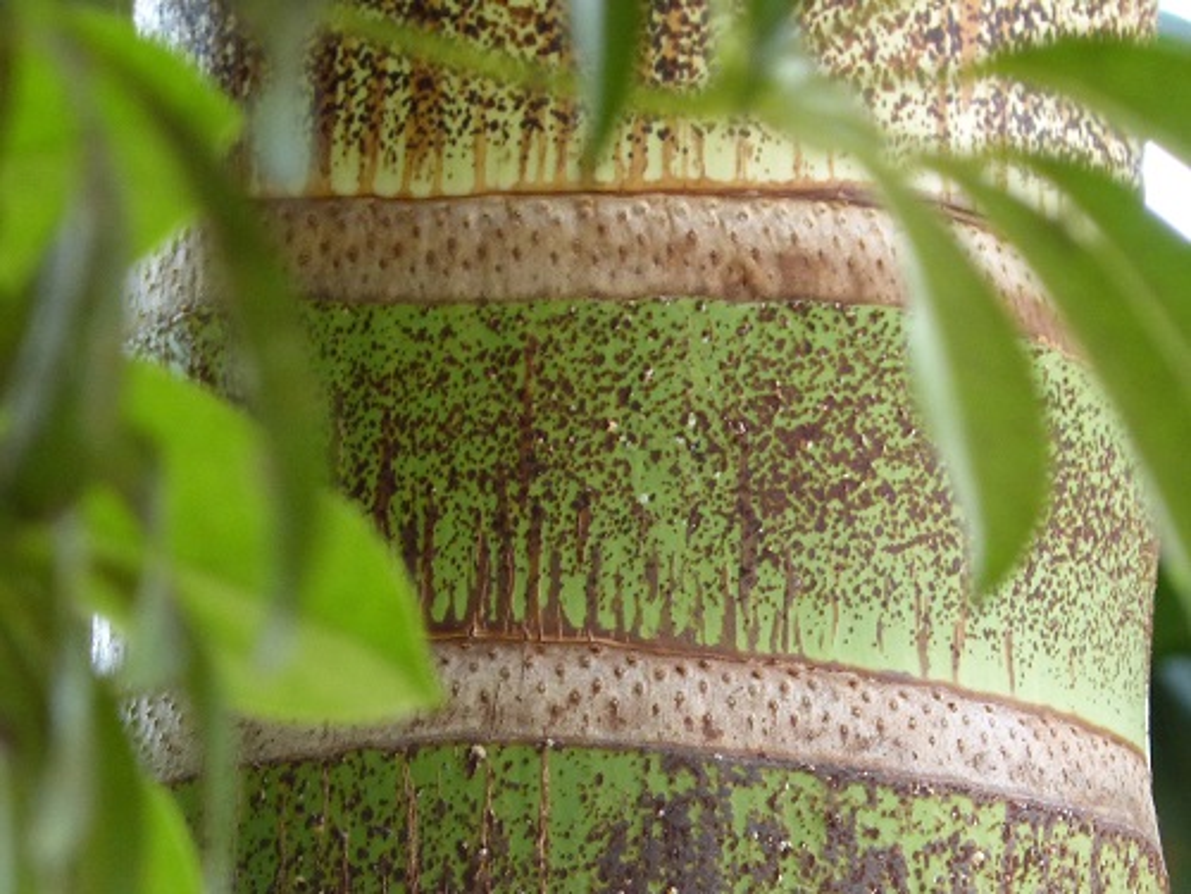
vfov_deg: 2.5
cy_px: 447
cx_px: 596
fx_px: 20644
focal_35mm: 600
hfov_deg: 3.3
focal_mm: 108
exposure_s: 1/125
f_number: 5.2
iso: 250
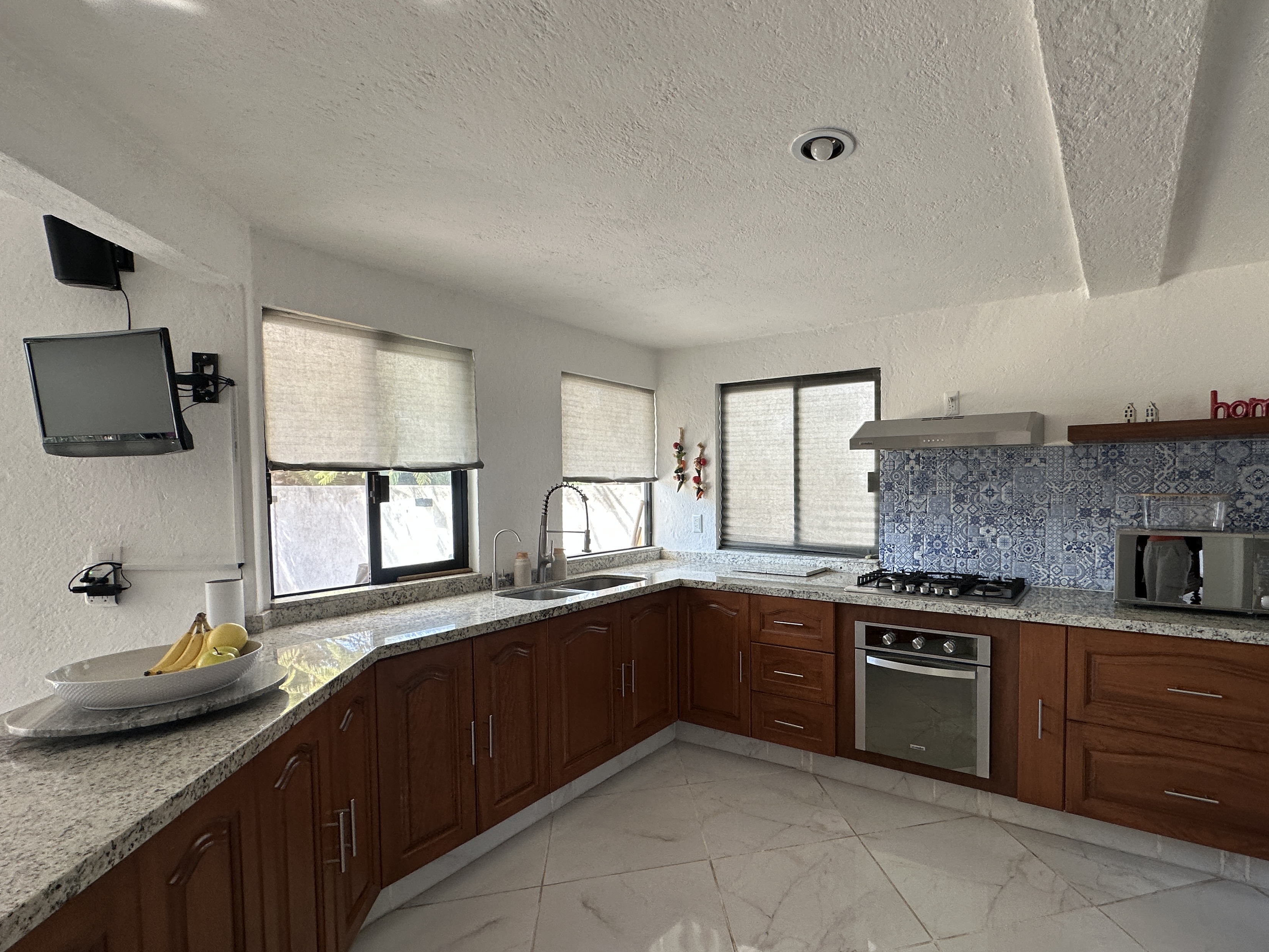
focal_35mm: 17
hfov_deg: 89.7
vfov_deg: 74.6
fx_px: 623
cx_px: 768
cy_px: 507
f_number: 2.2
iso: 64
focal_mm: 2.22
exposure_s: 1/99
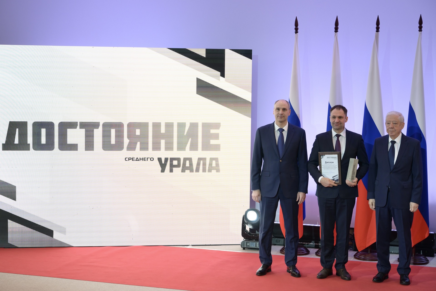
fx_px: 726
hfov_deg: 33.4
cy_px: 146
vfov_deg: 22.6
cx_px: 218
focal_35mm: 60
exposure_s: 1/200
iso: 800
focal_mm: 60
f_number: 3.5
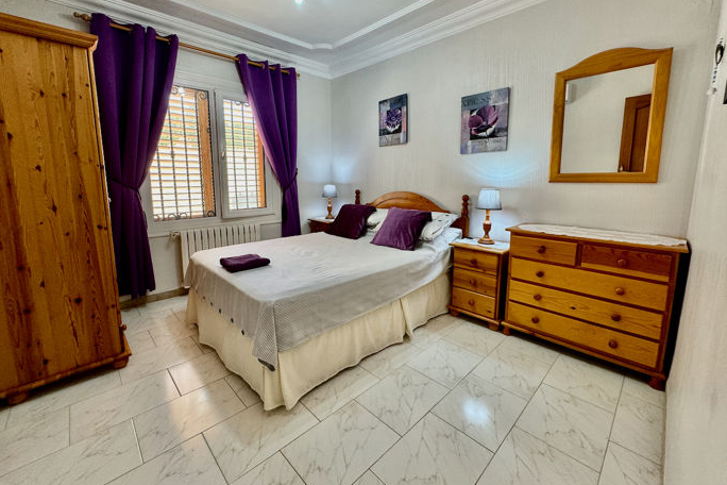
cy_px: 218
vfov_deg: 77.1
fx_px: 303
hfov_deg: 100.4
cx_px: 360
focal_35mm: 15
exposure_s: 1/100
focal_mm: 2.22
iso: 160
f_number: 2.2
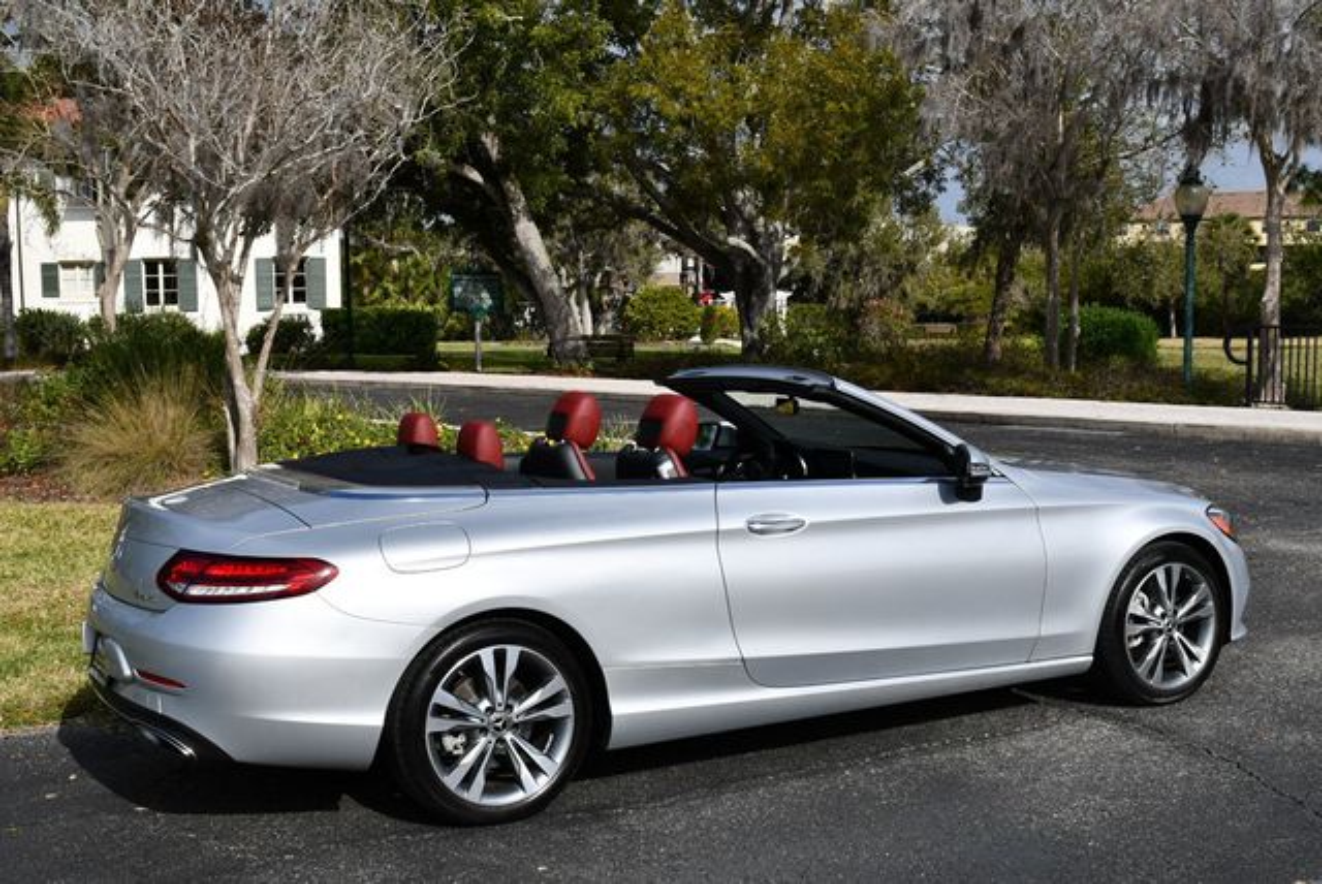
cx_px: 661
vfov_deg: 30.6
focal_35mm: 44
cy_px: 442
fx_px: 1617
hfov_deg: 44.5
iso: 100
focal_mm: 22
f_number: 10
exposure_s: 1/400
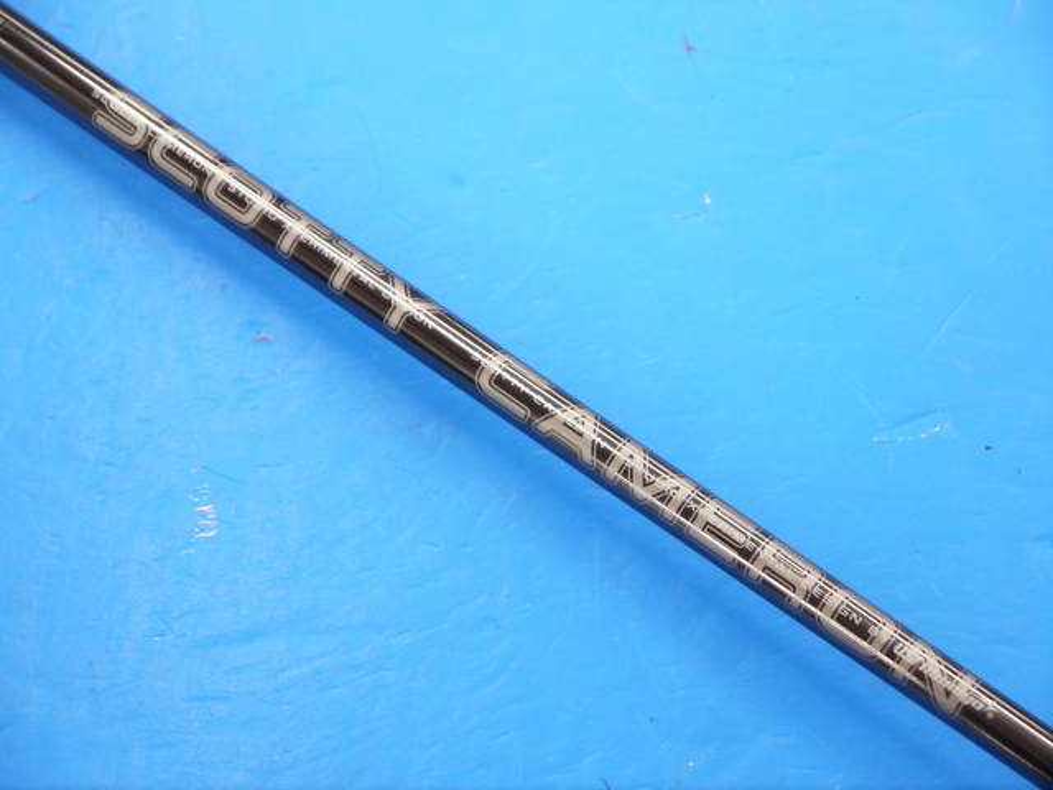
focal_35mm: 84
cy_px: 395
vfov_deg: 17.6
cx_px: 526
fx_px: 2555
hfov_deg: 23.3
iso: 640
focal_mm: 42
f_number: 5.6
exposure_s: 1/80
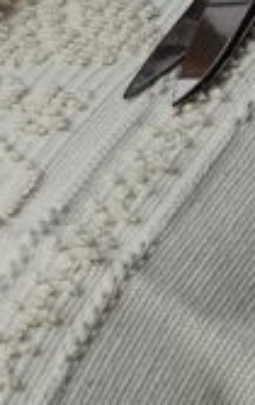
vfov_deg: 18.2
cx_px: 85
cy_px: 236
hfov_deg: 11.5
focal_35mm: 114
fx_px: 1262
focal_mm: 5.43
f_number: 1.89
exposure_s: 1/151
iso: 100
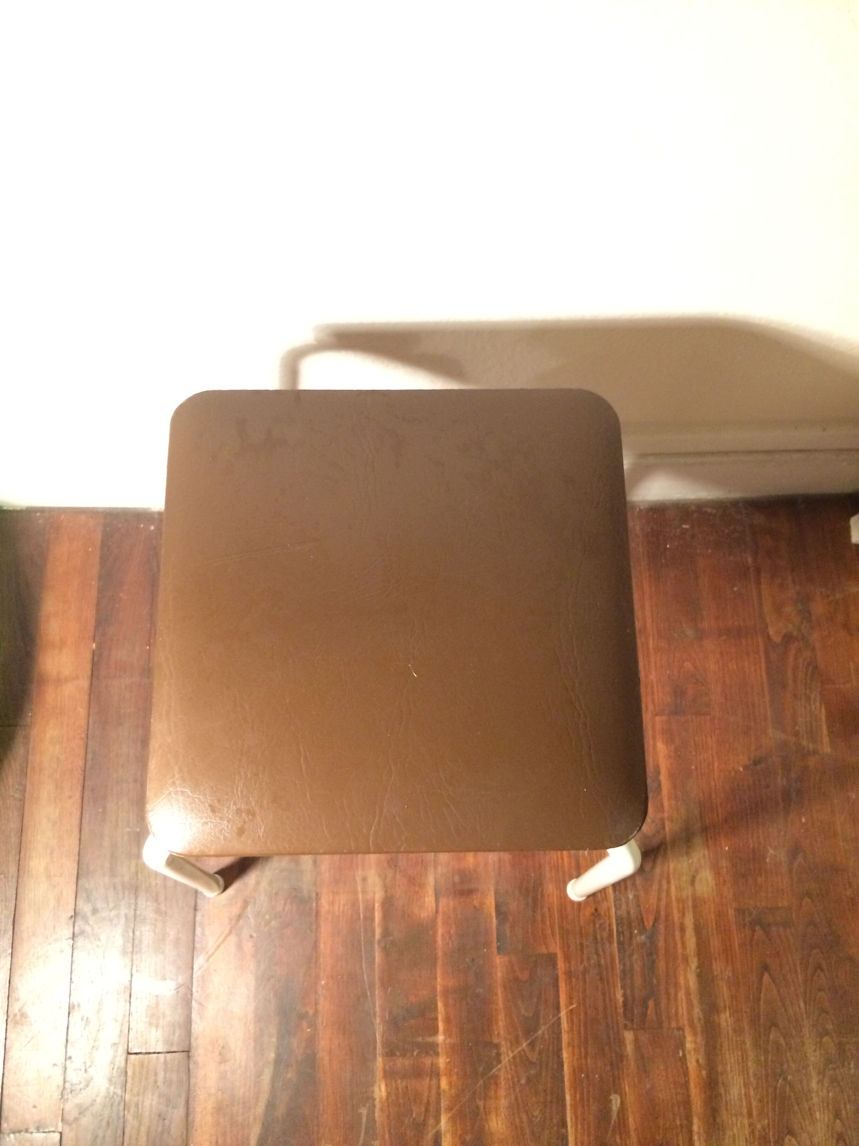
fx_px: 960
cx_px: 430
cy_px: 573
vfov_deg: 61.7
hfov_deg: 48.2
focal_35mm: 29
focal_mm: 4.15
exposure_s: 1/17
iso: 400
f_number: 2.2
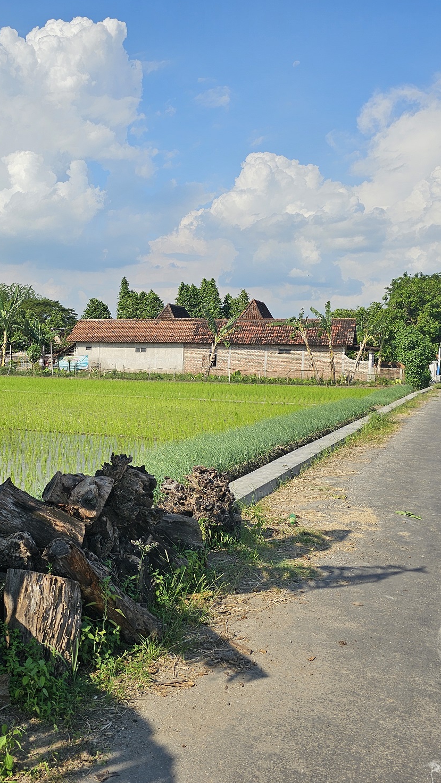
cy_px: 393
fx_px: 707
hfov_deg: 33.3
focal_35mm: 34
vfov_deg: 58.0
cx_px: 66
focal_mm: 6.3
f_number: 1.7
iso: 10
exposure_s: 1/934
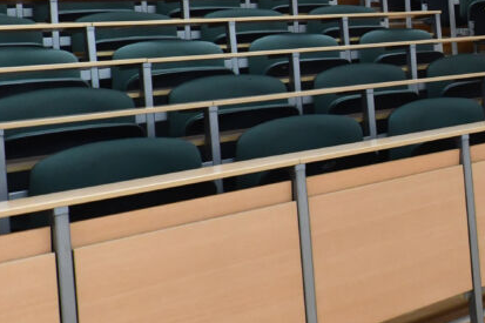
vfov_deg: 21.5
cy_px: 5
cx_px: 885
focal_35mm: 61
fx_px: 821
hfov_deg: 21.2
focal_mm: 14
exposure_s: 1/100
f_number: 4.5
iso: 1100
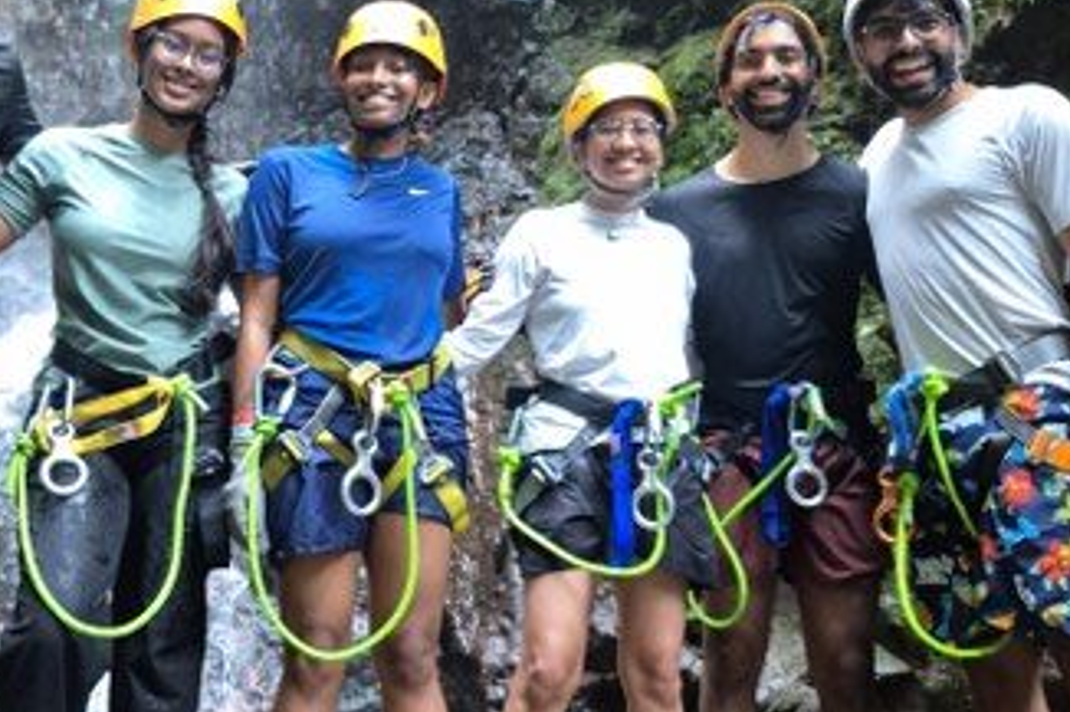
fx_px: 1396
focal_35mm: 47
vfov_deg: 28.5
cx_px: 394
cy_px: 269
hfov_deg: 41.6
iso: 1000
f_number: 1.8
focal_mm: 5.4
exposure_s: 1/120
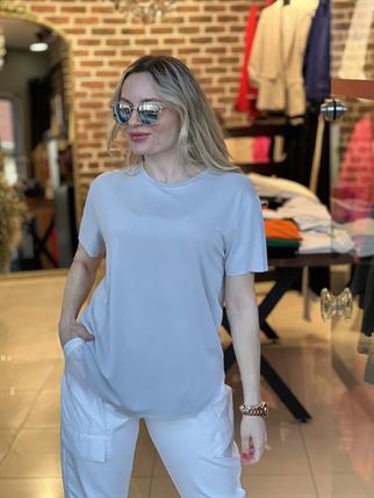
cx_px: 187
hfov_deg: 19.1
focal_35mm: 77
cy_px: 249
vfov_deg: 25.3
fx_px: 1109
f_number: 2.8
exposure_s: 1/100
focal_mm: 9
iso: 125
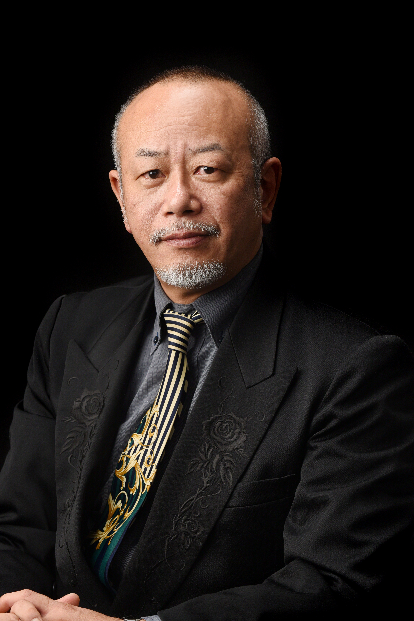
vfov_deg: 13.6
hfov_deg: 9.1
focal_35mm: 151
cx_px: 181
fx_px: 2605
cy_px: 315
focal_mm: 130
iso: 100
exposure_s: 1/80
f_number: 9
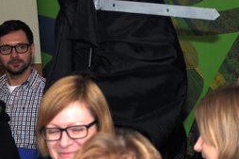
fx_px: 1654
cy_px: 34
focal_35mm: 249
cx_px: 66
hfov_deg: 8.3
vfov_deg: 5.5
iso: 200
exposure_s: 1/60
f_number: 5
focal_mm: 65
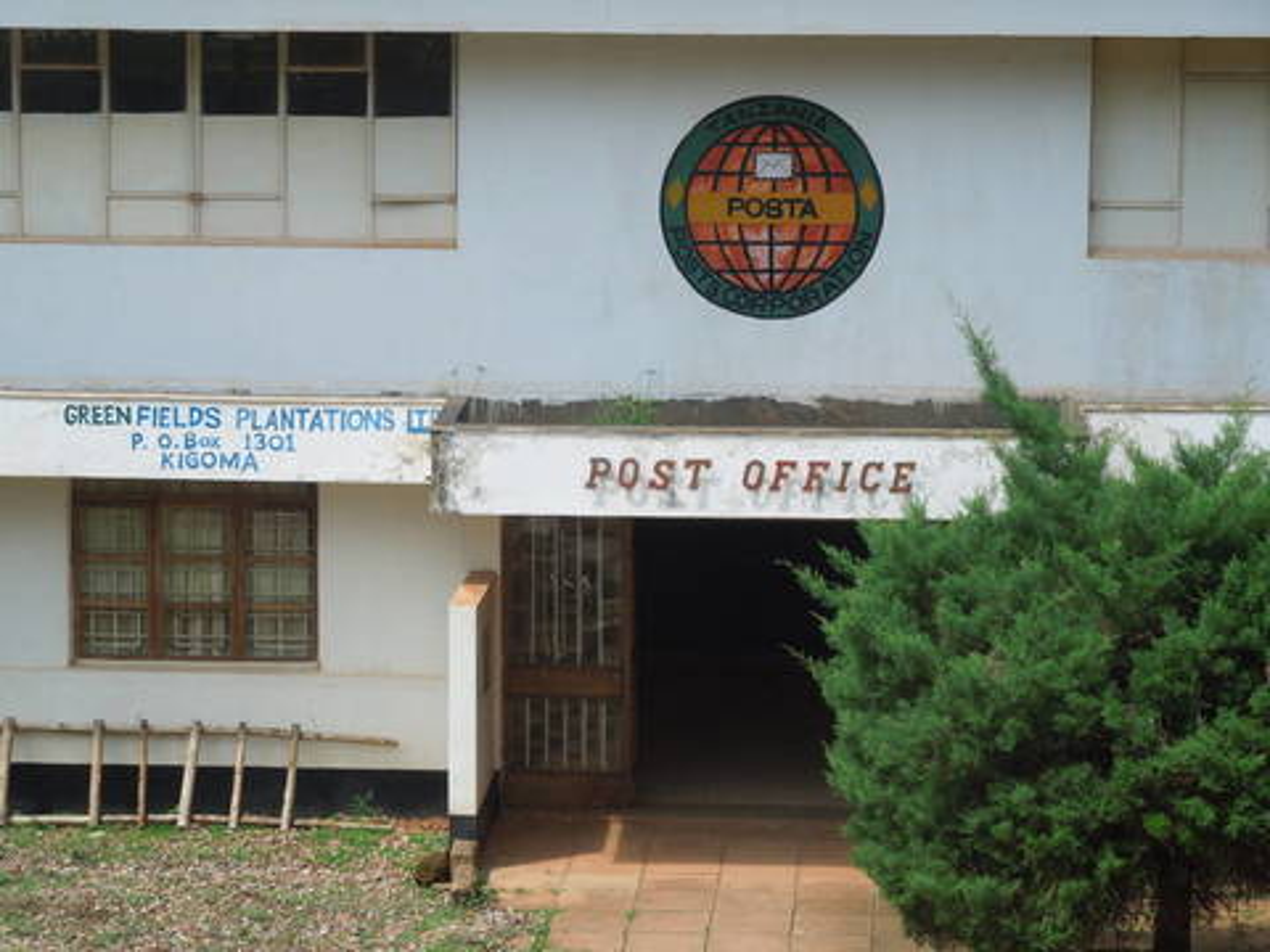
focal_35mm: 119
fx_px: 4366
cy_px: 476
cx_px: 635
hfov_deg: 16.6
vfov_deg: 12.5
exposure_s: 1/320
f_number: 4.8
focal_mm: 21.5
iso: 100
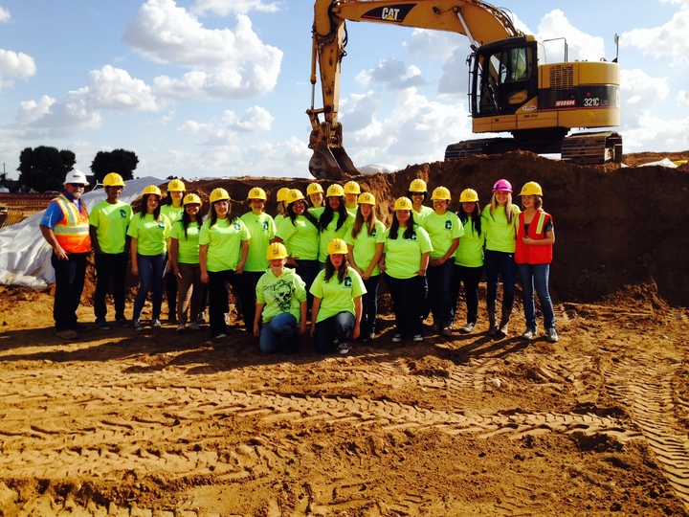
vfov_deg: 40.7
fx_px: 697
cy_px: 258
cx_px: 344
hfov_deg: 52.6
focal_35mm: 35
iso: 50
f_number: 2.4
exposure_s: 1/1842
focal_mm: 4.28
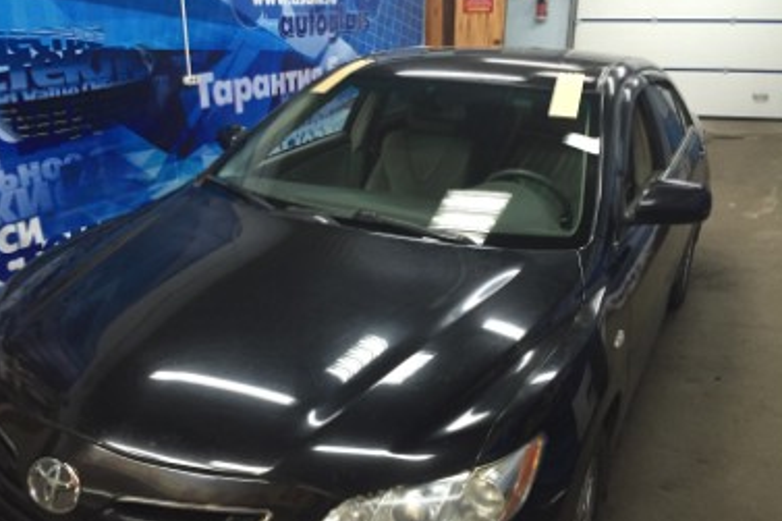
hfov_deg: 58.7
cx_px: 375
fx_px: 695
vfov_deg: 41.1
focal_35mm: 32
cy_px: 249
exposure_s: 1/33
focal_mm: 4.15
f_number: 2.2
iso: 250
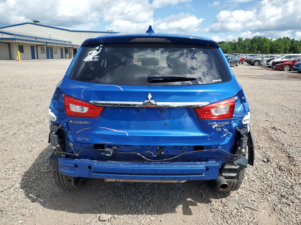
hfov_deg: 67.3
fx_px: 226
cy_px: 112
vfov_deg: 53.1
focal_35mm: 26
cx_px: 150
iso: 50
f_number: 1.5
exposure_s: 1/2500
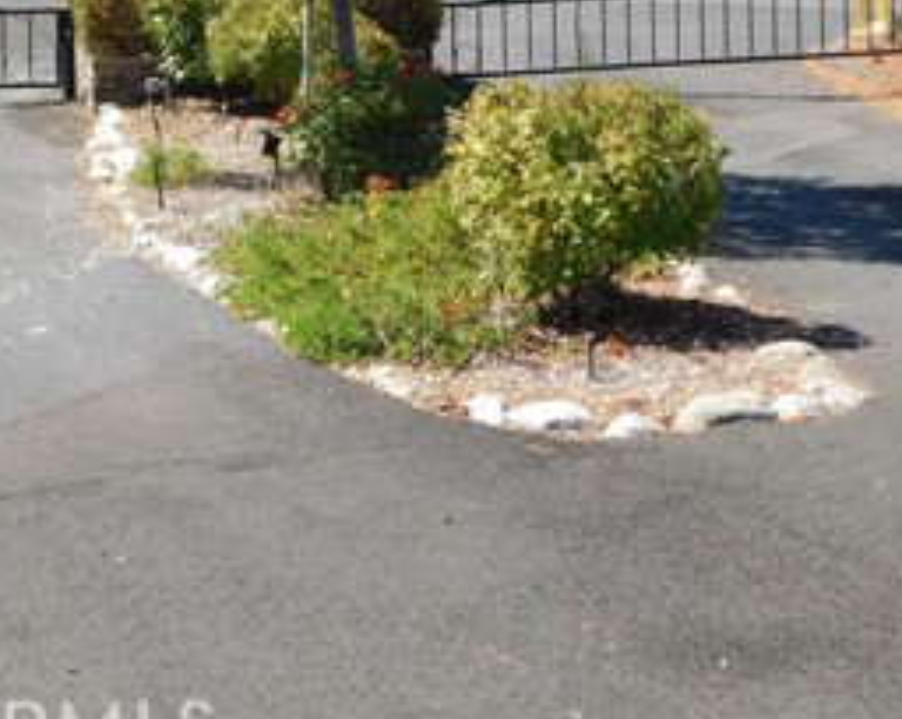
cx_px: 243
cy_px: -63
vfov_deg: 16.9
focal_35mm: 88
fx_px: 2346
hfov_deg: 21.6
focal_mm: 6.3
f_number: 3.5
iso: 125
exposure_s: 1/800
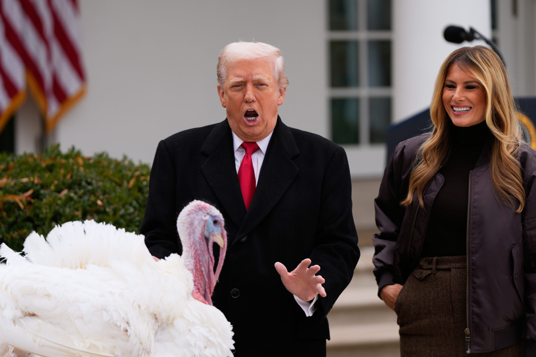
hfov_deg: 10.3
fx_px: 2978
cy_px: 178
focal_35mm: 200
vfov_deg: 6.9
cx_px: 268
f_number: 3.5
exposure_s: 1/500
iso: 125
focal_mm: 200
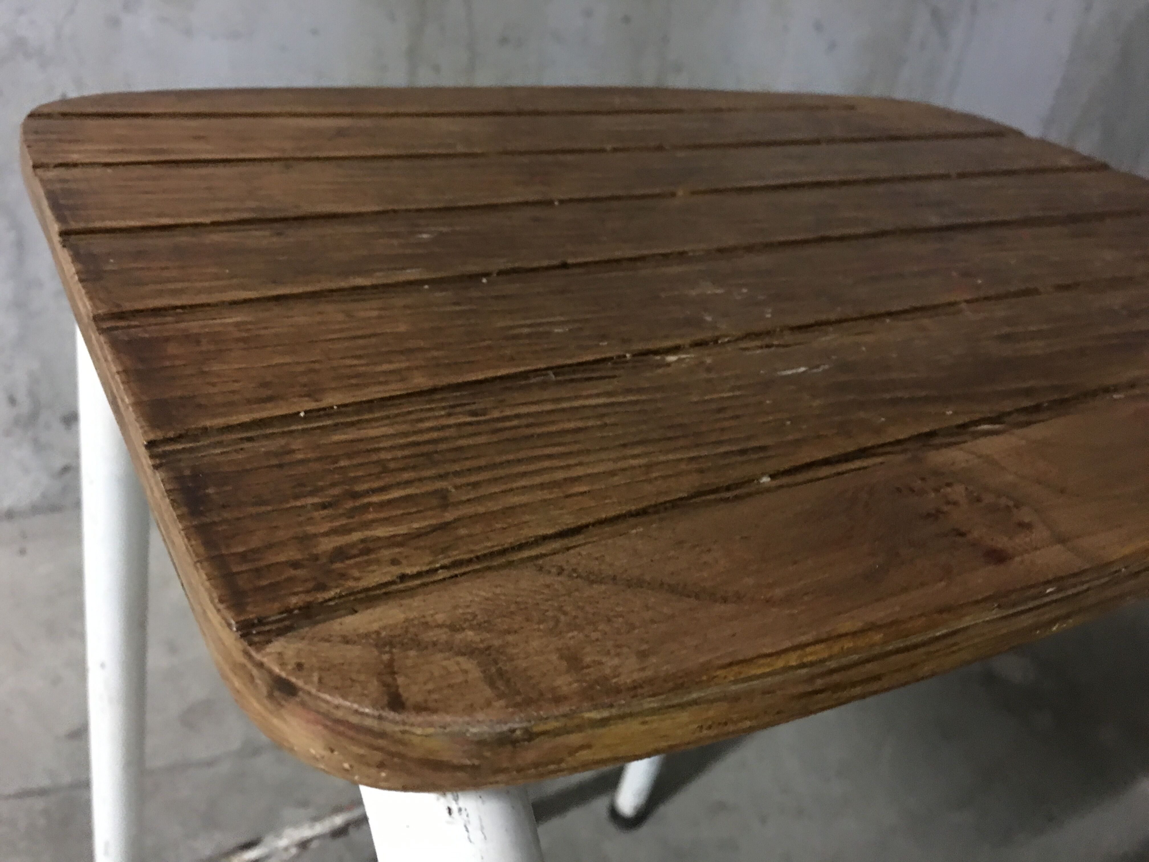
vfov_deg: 48.2
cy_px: 431
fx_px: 963
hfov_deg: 61.7
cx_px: 574
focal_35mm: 29
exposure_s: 1/4
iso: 100
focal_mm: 4.15
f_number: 2.2
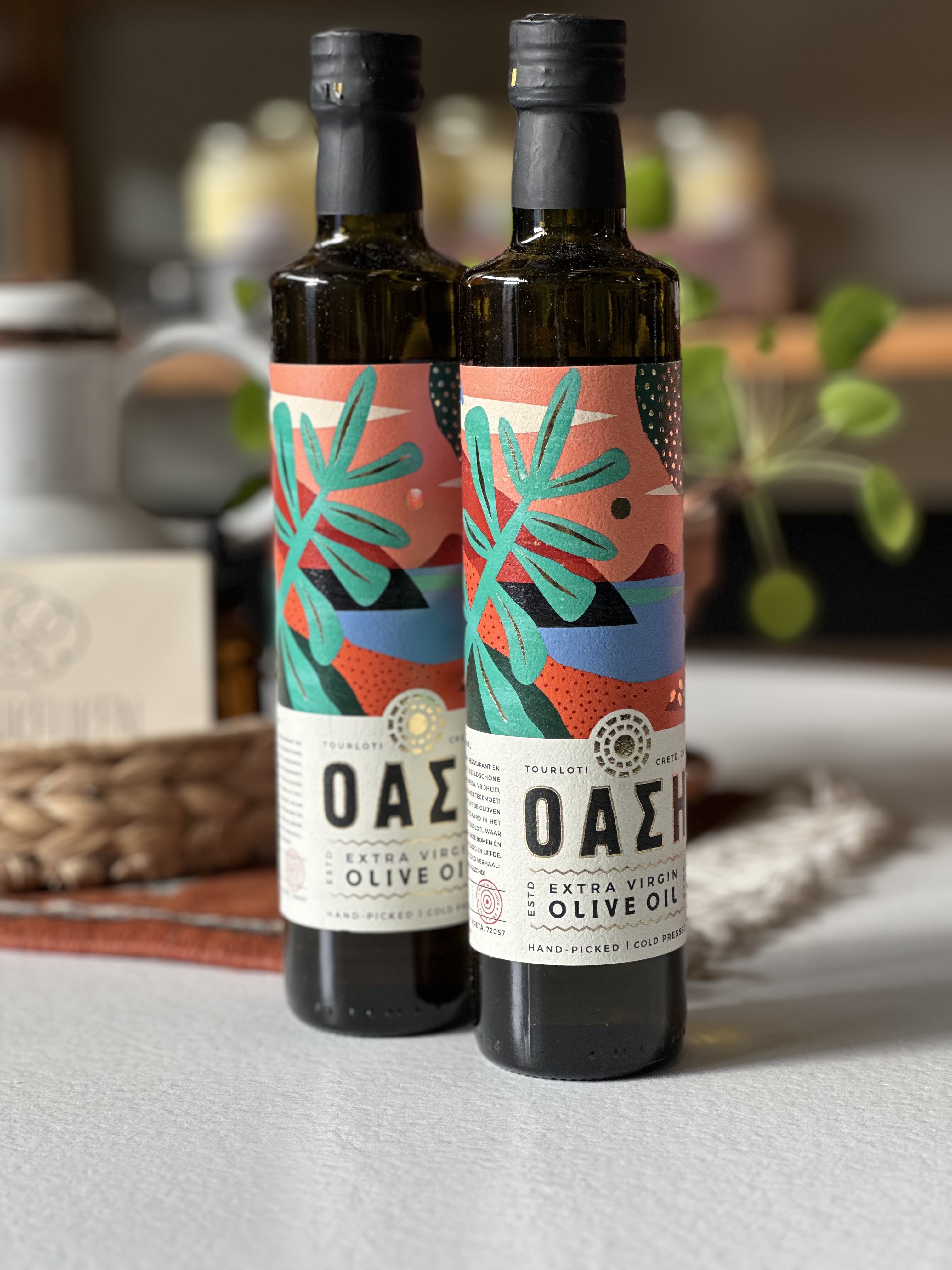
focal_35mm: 77
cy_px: 635
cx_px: 476
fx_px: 2824
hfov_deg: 19.1
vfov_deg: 25.3
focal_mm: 9
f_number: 2.8
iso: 64
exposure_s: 1/121
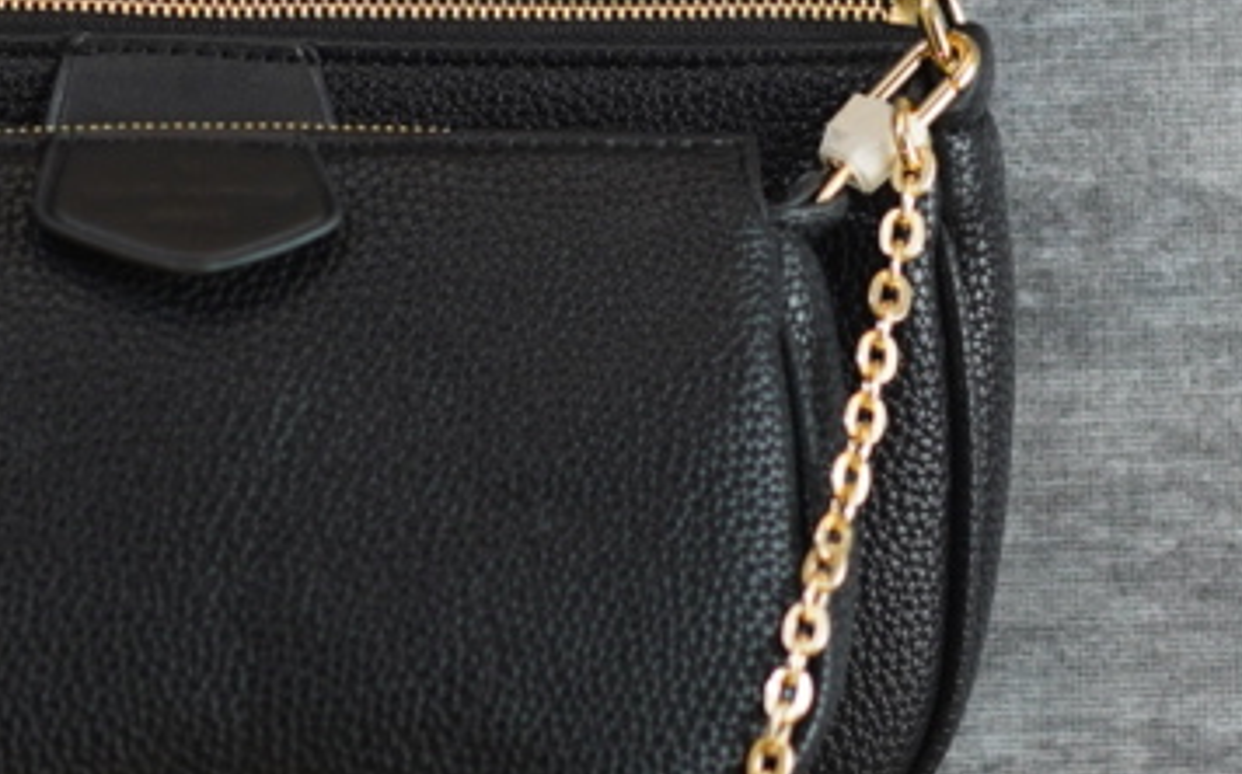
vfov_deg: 5.1
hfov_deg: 8.2
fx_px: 8626
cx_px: -45
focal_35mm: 255
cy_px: -268
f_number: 2.5
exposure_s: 1/400
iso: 640
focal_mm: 55
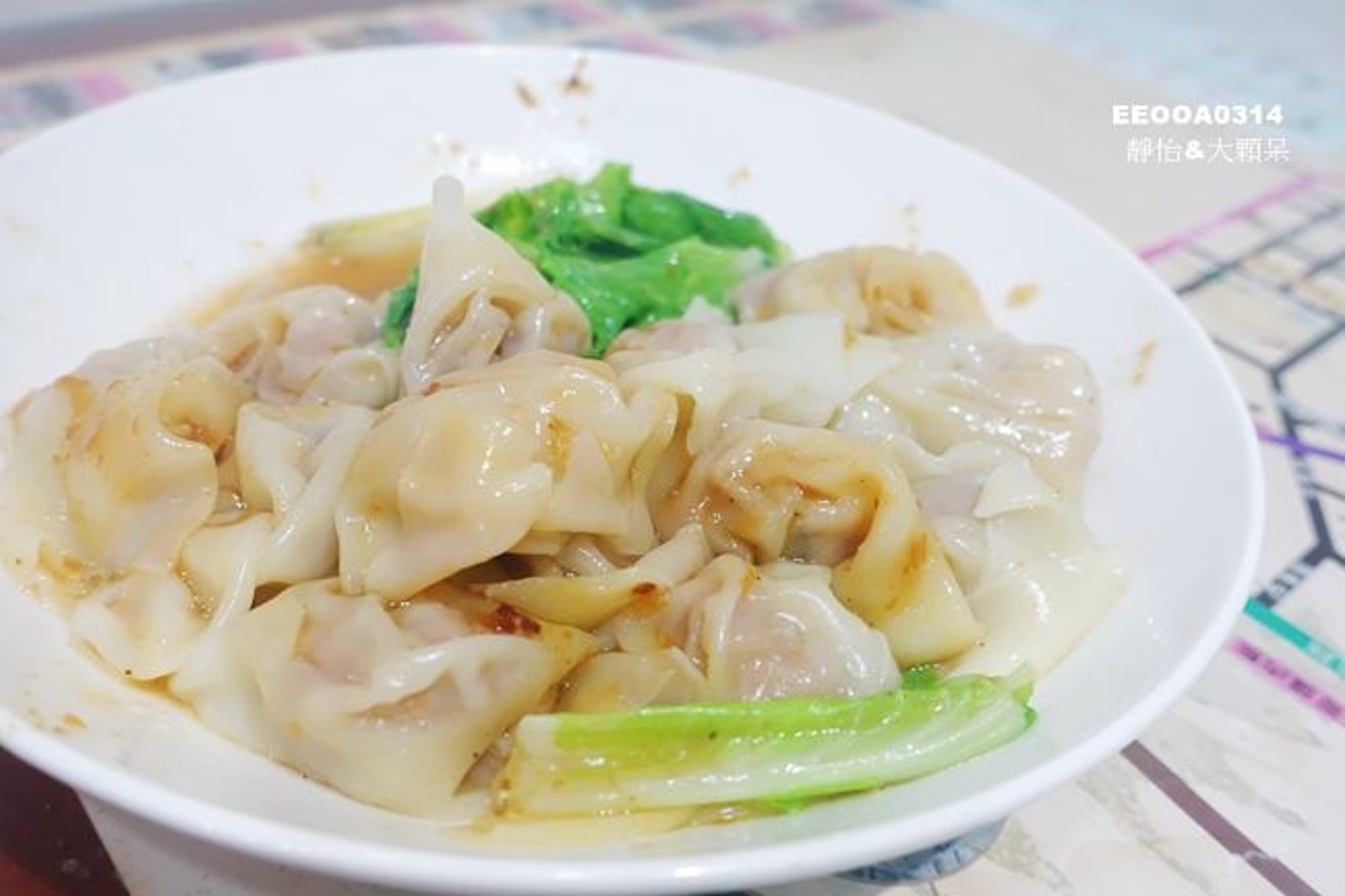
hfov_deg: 58.7
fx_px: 1195
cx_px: 672
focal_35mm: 32
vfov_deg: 41.1
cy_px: 448
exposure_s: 1/40
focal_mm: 11.56
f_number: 3.5
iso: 800
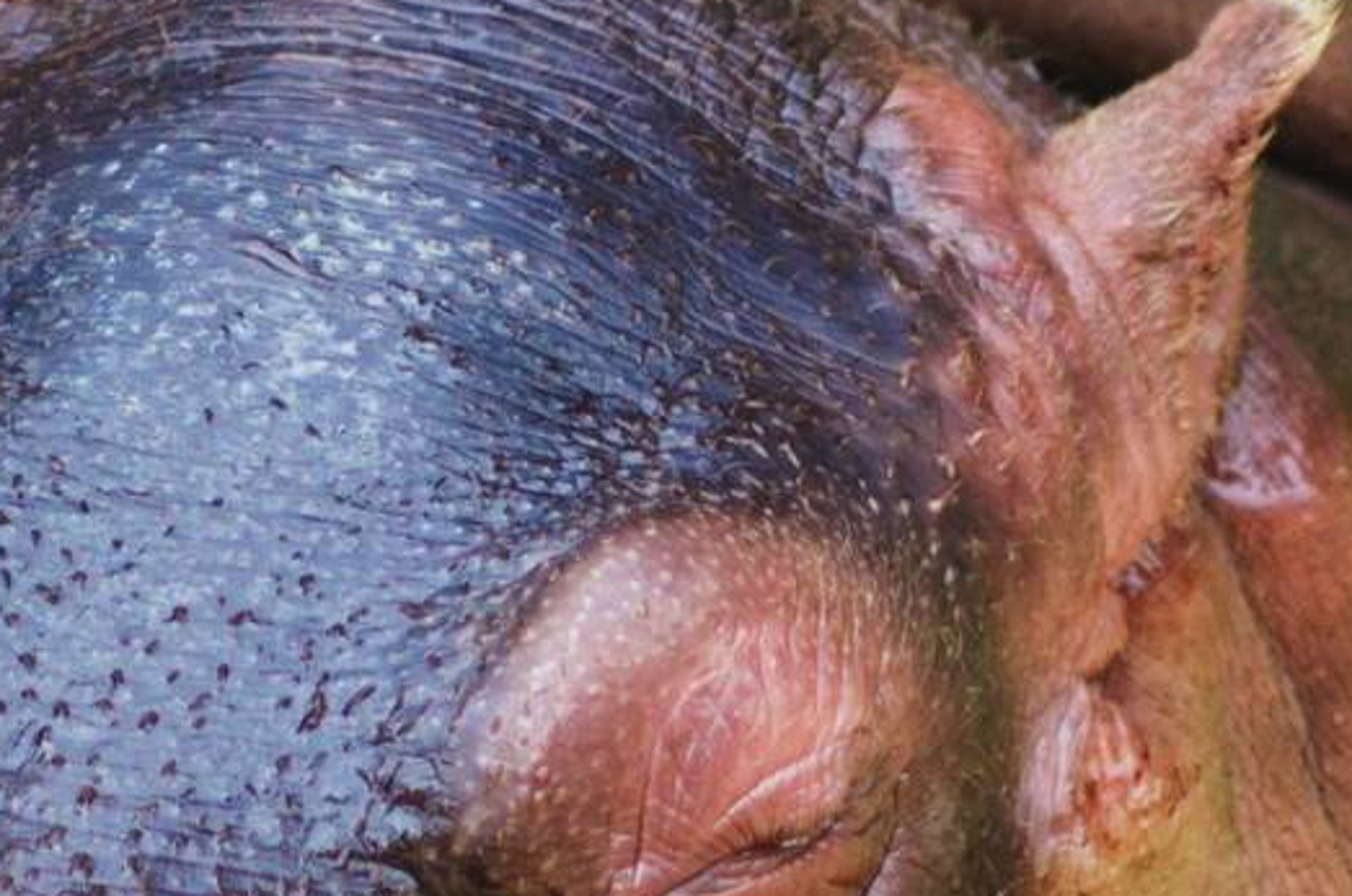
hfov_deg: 1.7
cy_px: 751
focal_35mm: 1192
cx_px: 962
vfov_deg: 1.1
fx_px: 44697
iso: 800
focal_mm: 260
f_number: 5
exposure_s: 1/640
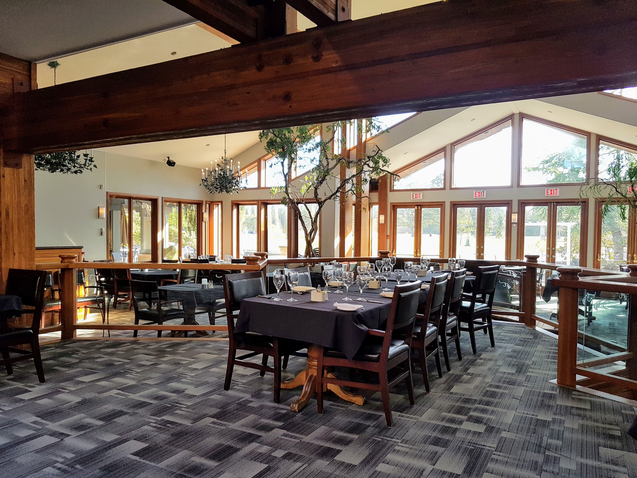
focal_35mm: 26
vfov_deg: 53.1
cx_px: 318
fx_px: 478
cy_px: 239
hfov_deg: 67.3
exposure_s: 1/120
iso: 100
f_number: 1.7
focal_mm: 4.2
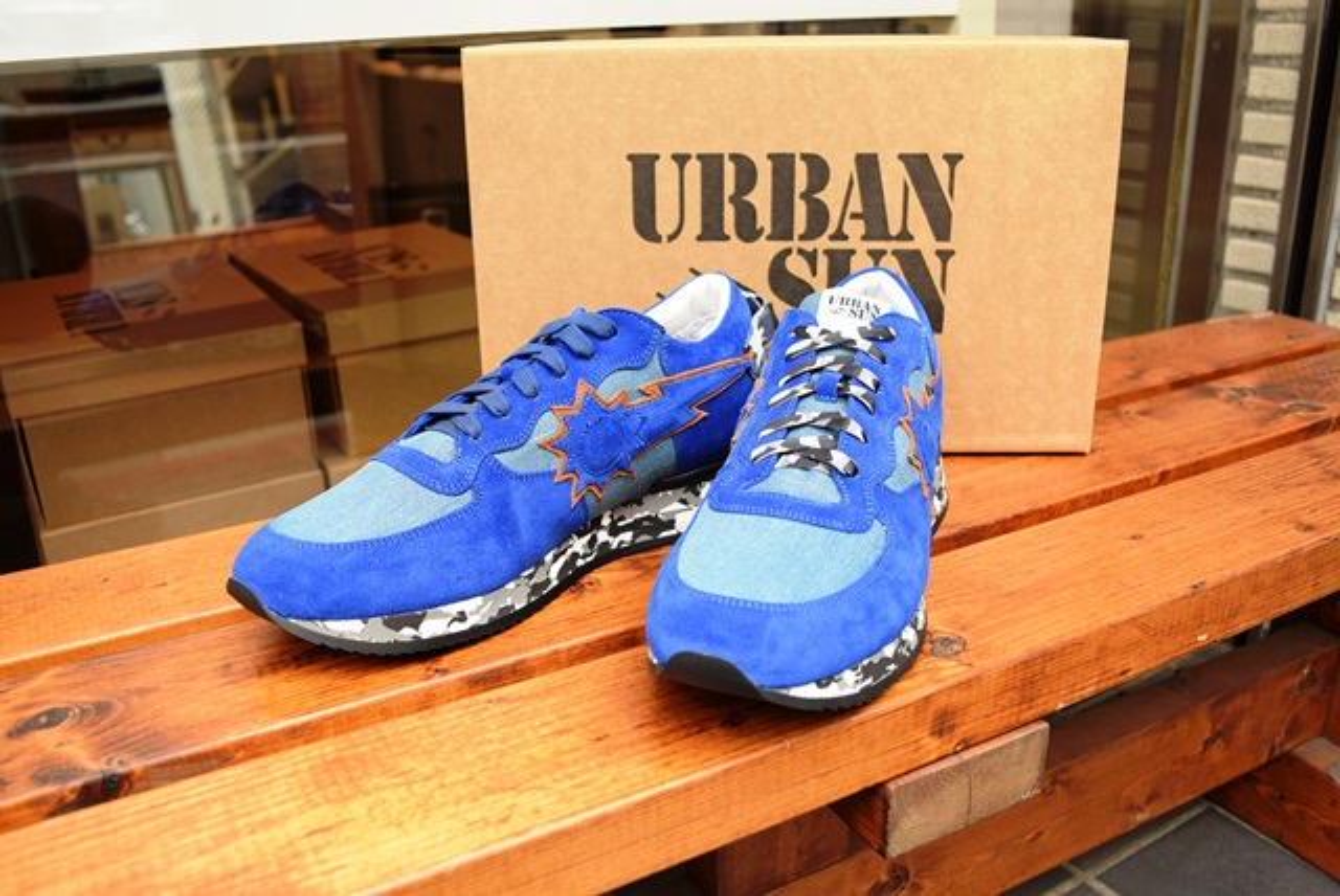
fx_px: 1229
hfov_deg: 57.2
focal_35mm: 33
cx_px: 670
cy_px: 448
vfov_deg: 40.0
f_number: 4.5
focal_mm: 22
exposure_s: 1/80
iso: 400
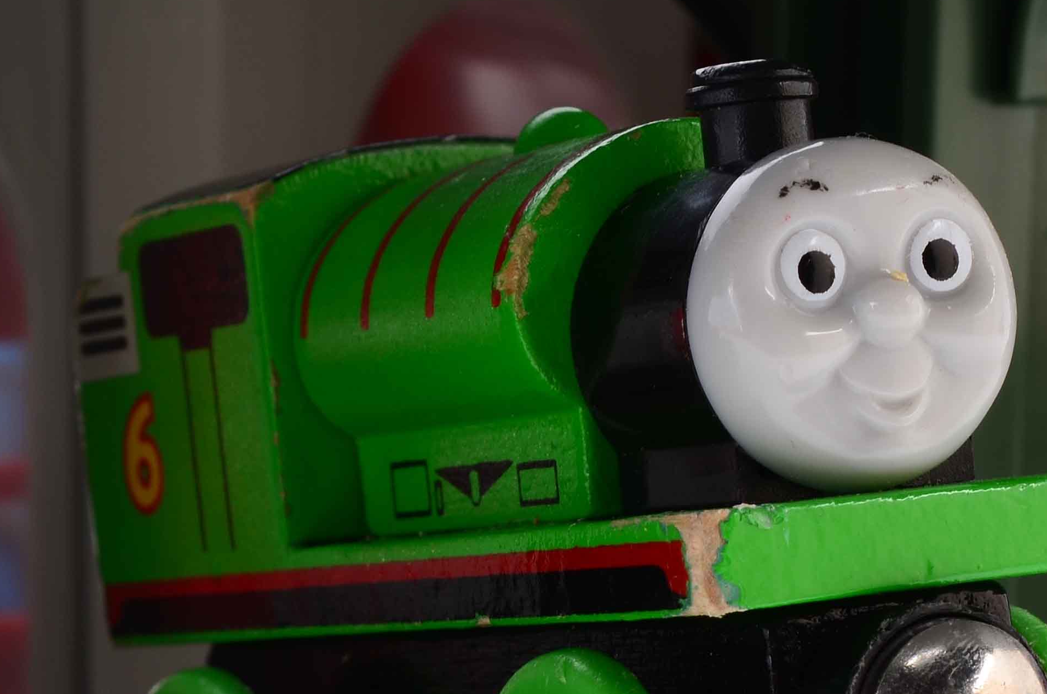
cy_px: 851
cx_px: 528
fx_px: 5834
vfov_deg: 6.8
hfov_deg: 10.3
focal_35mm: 201
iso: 100
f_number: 18
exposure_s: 1/160
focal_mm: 52
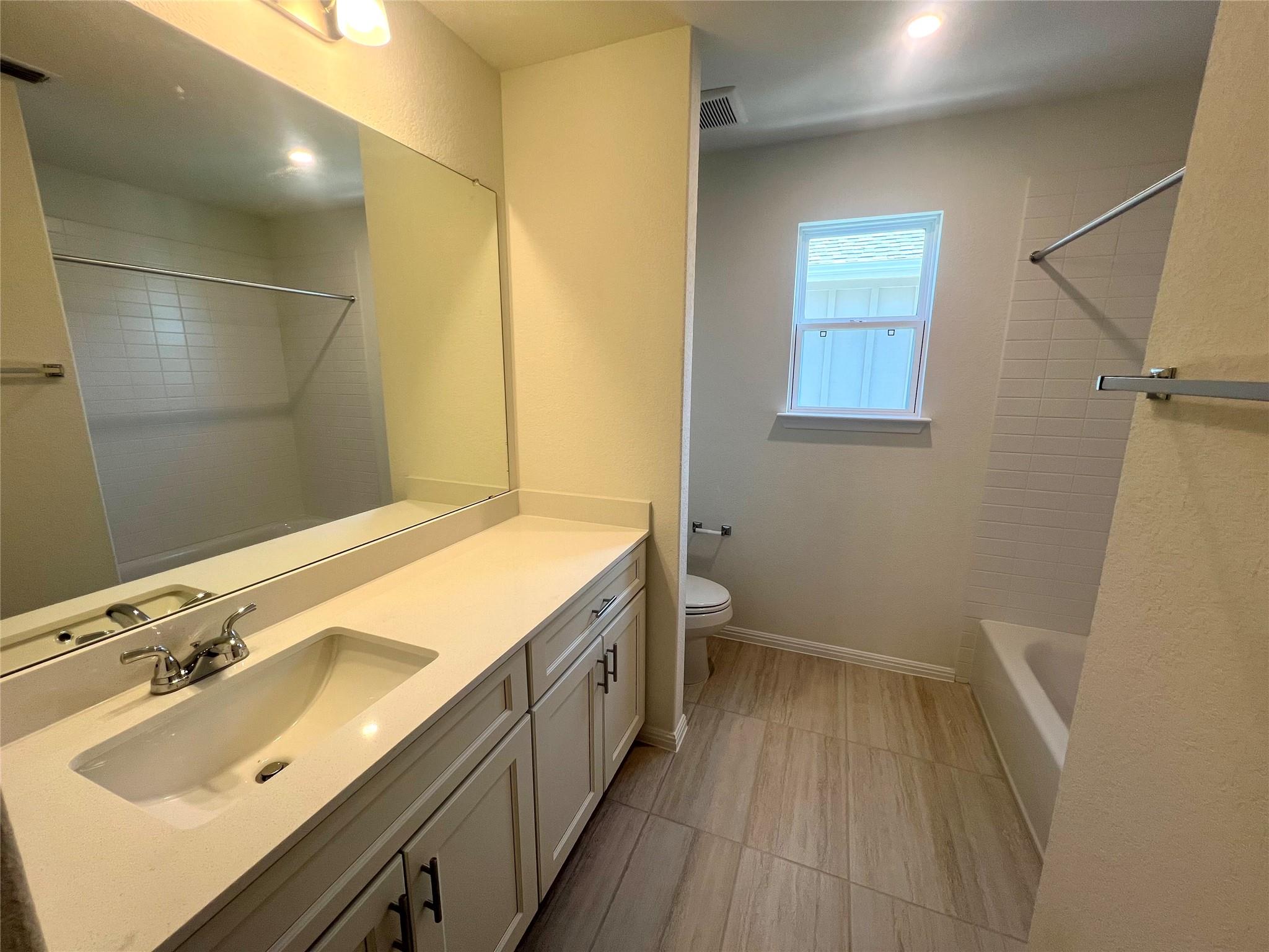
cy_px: 476
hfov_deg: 106.2
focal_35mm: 13
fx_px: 477
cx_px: 634
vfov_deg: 89.9
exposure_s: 1/120
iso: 64
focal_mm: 1.57
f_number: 1.8
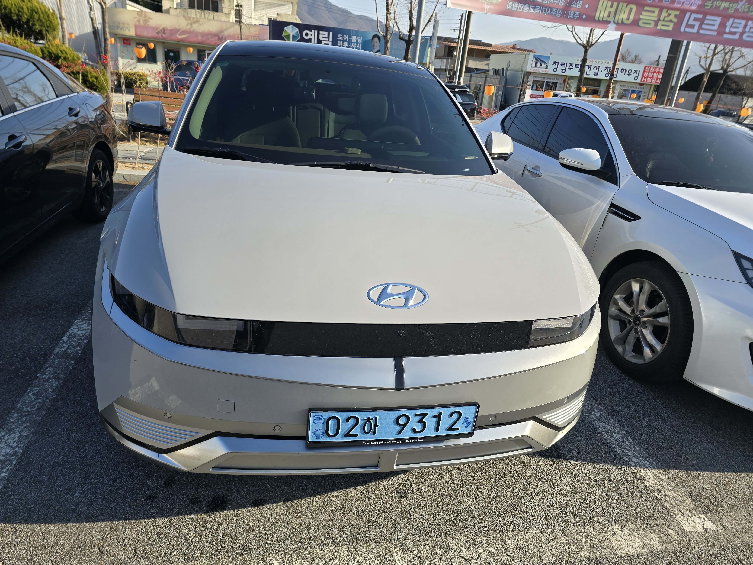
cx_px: 376
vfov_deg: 58.9
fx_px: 500
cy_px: 282
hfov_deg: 73.9
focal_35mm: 23
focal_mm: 6.3
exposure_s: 1/317
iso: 12
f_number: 1.7
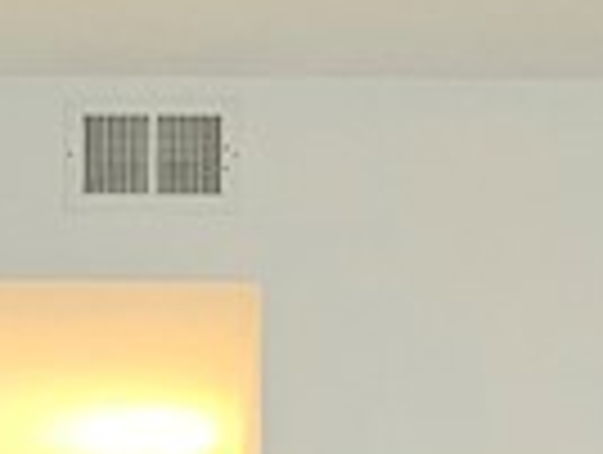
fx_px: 1728
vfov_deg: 13.2
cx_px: 126
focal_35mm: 99
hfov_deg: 19.6
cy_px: 877
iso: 160
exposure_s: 1/60.2
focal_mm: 2.2
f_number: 2.2
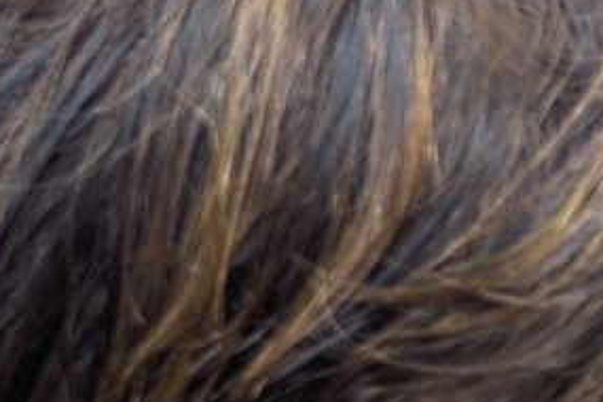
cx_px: -967
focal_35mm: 953
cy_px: 87
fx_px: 15962
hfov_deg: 2.2
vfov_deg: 1.4
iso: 200
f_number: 2.8
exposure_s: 1/320
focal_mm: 170
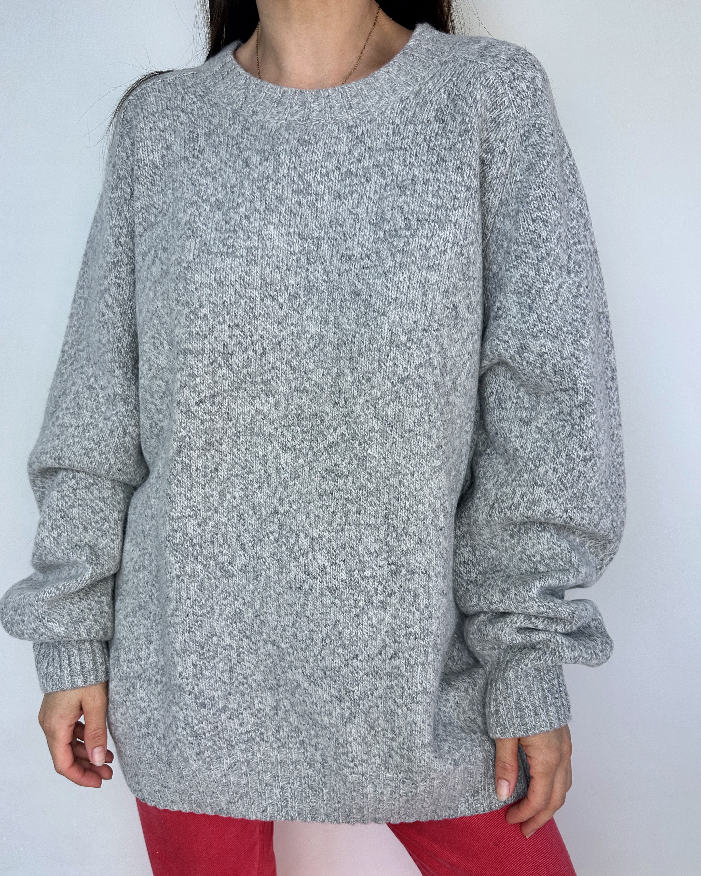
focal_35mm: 26
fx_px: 674
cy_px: 468
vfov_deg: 66.0
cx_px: 341
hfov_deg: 54.9
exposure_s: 1/225
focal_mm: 6.86
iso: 64
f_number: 1.78
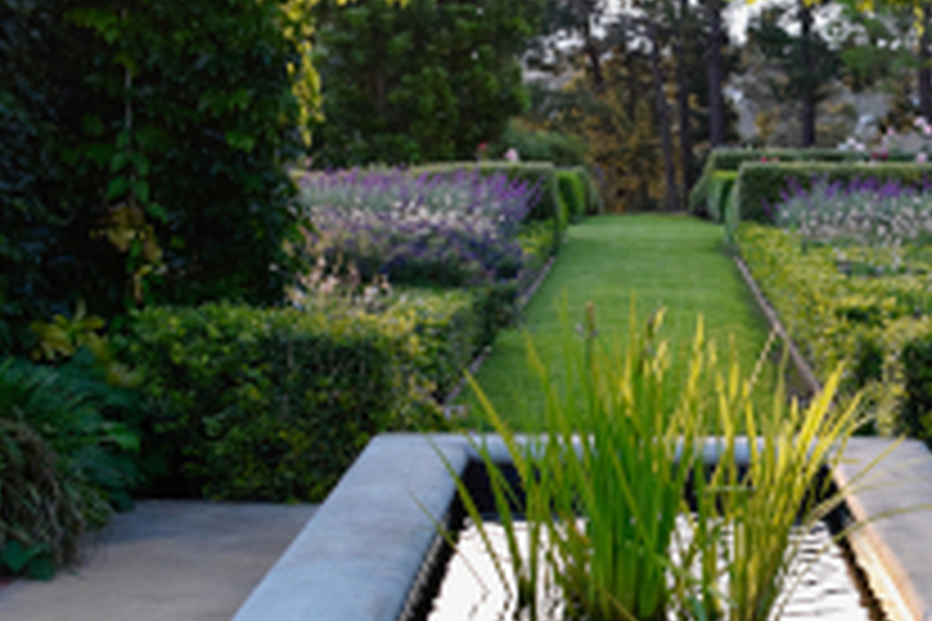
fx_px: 2848
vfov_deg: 12.5
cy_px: 313
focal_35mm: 110
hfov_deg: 18.5
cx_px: 671
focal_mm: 38
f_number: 7.1
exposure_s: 1/320
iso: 1000
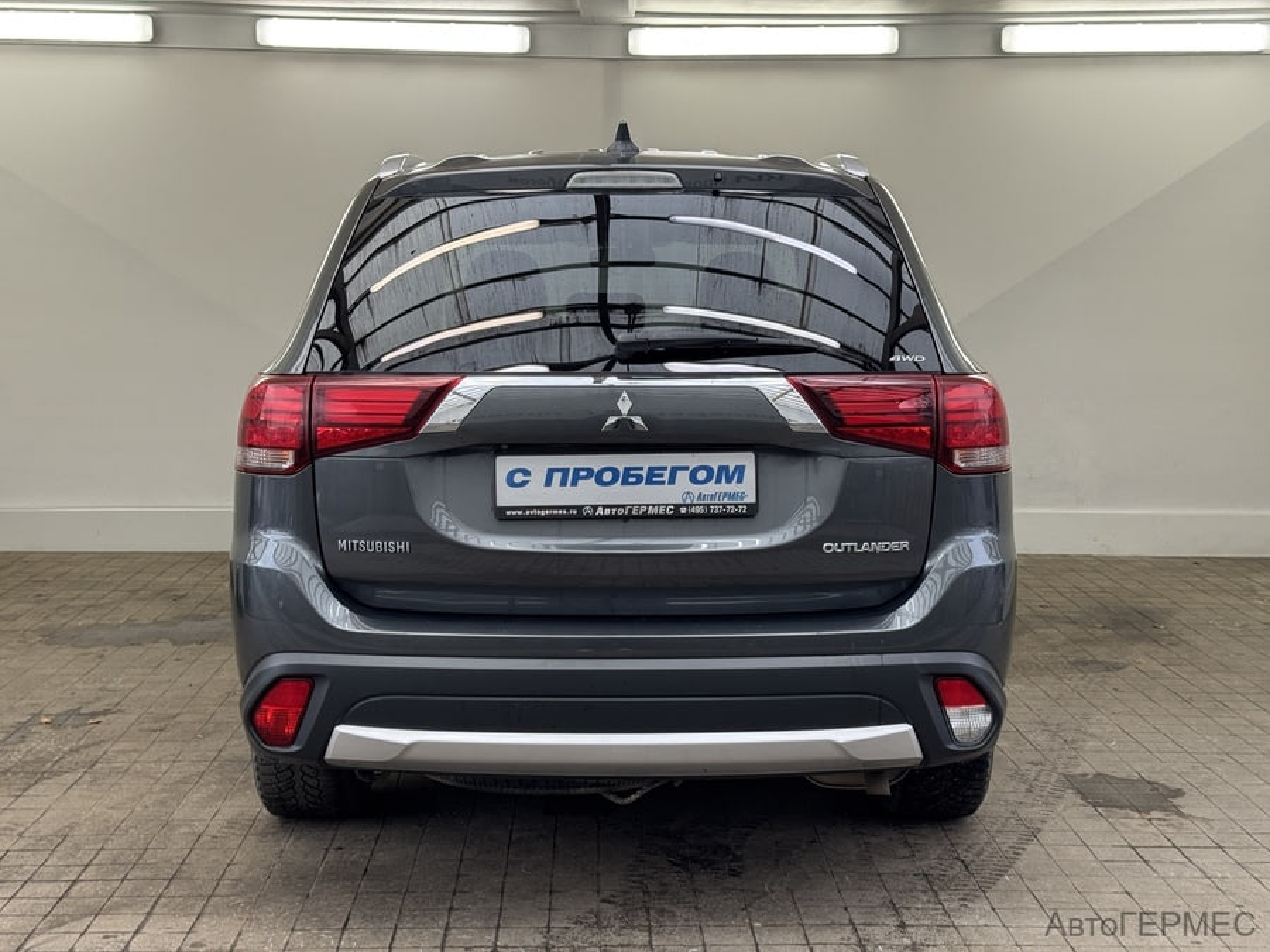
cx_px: 635
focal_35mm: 48
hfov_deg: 39.7
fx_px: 1761
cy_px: 476
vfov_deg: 30.3
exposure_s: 1/121
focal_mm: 6.76
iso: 50
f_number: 1.78
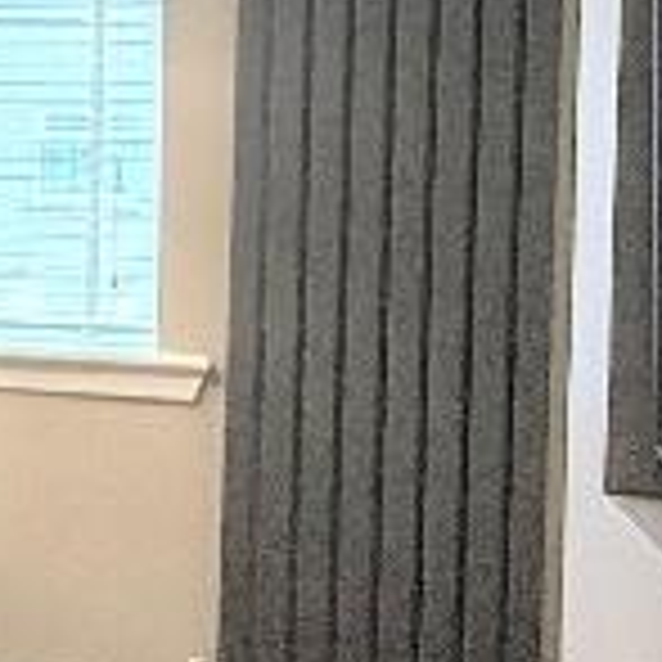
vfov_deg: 20.0
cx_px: -603
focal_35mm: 86
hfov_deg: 16.3
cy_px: 180
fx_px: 1861
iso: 200
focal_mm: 2.22
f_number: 2.2
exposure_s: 1/50
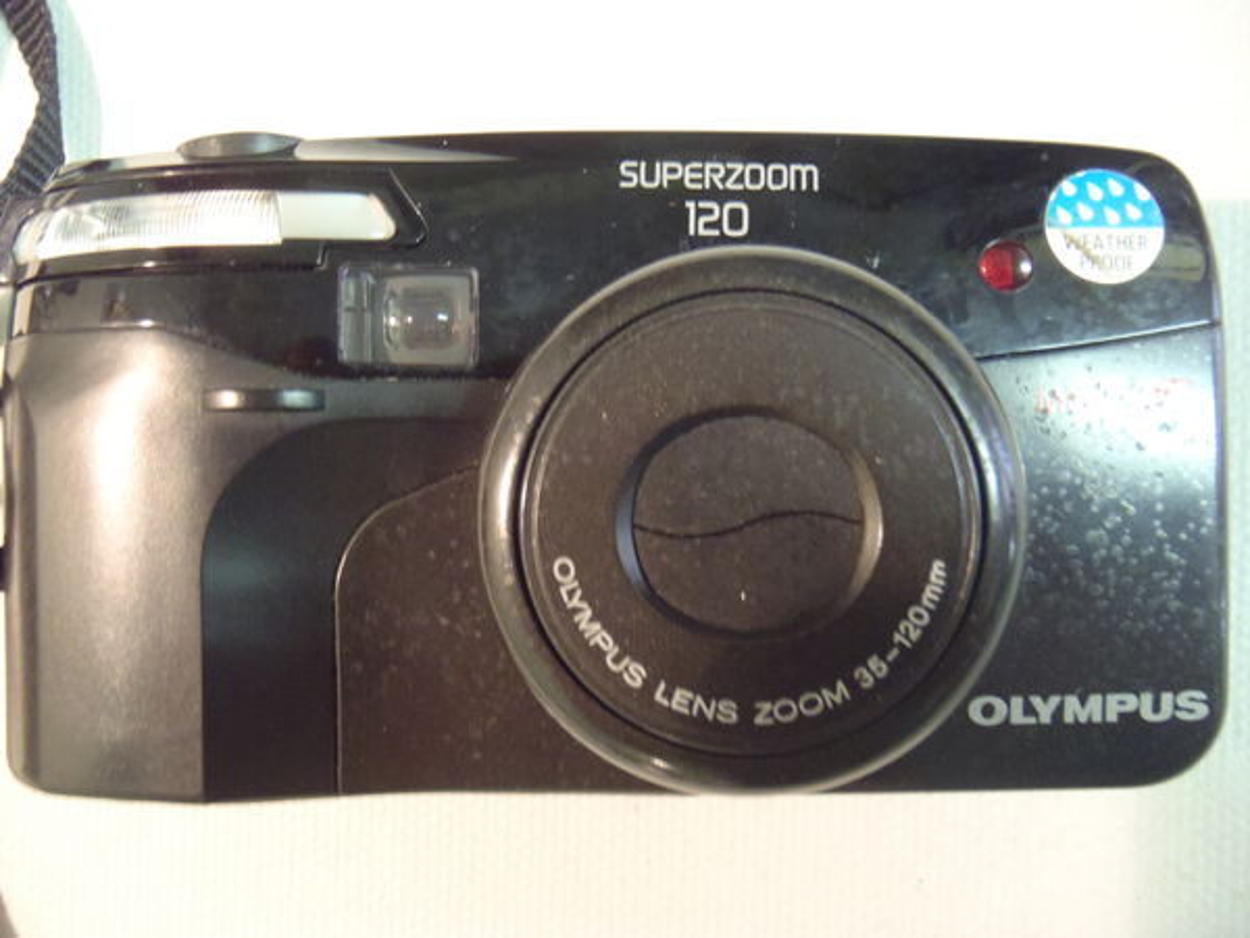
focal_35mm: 38
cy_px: 469
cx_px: 625
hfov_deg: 49.0
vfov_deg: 37.7
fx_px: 1372
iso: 400
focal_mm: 6.83
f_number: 4.6
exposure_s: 1/4
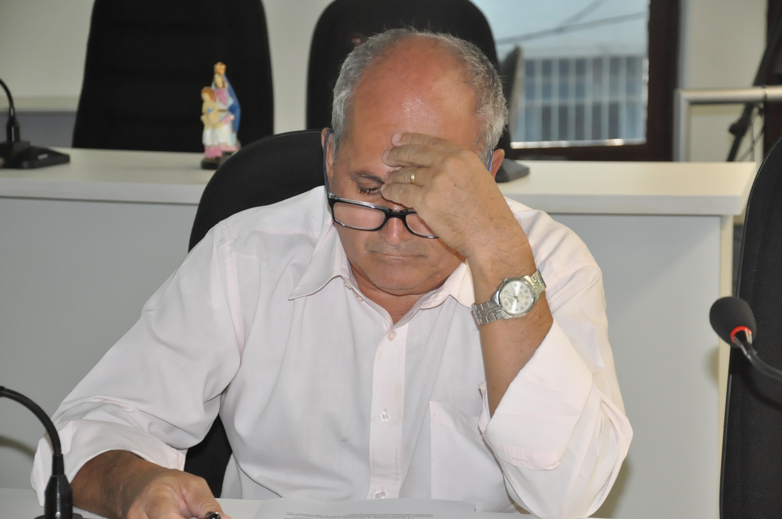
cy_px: 260
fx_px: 2148
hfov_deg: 20.6
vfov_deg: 13.8
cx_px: 391
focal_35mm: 99
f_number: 5.3
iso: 2000
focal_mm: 66
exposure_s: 1/60
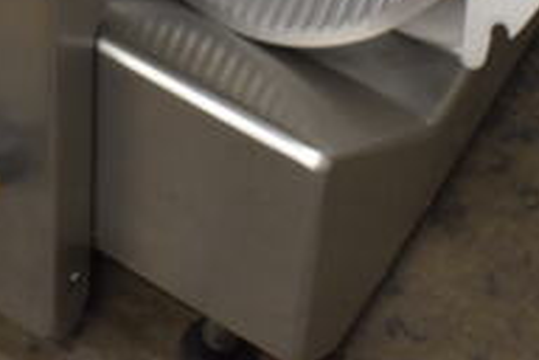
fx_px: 1572
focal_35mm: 105
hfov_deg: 19.3
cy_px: -143
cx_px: 115
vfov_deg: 12.5
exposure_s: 1/125
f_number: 3.8
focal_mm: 22
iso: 1250
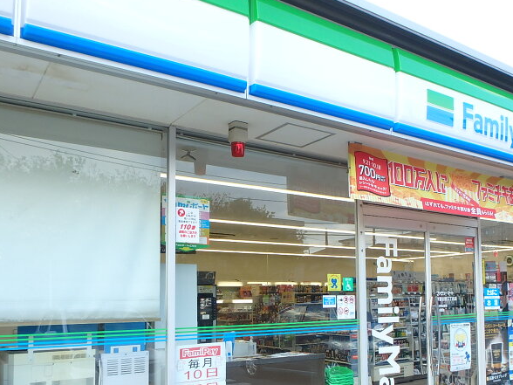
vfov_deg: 40.8
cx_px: 301
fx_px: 504
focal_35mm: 34
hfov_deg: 53.7
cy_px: 278
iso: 125
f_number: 3.5
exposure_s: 1/100
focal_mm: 3.7
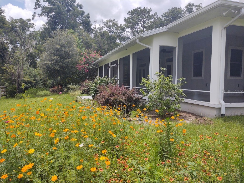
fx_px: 190
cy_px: 92
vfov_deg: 51.4
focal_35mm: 27
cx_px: 122
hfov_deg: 65.3
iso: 100
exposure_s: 1/6451
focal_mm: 4.75
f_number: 1.7
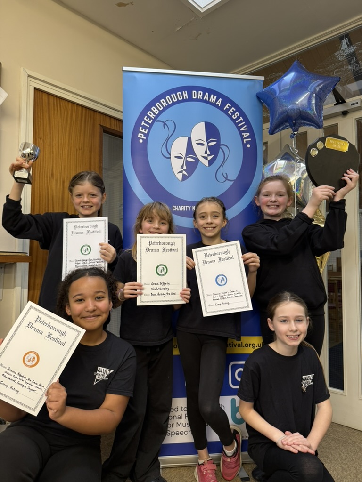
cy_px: 241
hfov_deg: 56.8
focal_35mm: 24
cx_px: 181
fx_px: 335
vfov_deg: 71.6
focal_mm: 6.76
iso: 125
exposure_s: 1/50
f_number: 1.78
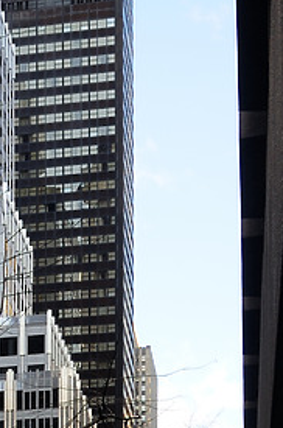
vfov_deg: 17.2
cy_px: 54
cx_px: -134
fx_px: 1398
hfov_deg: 11.1
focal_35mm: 118
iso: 200
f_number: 9
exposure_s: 1/80
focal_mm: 24
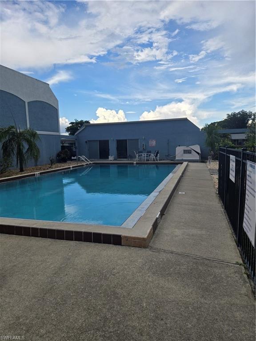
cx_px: 128
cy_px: 170
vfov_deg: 73.9
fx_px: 227
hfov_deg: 58.9
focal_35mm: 23
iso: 80
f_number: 1.8
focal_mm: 5.4
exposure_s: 1/2882
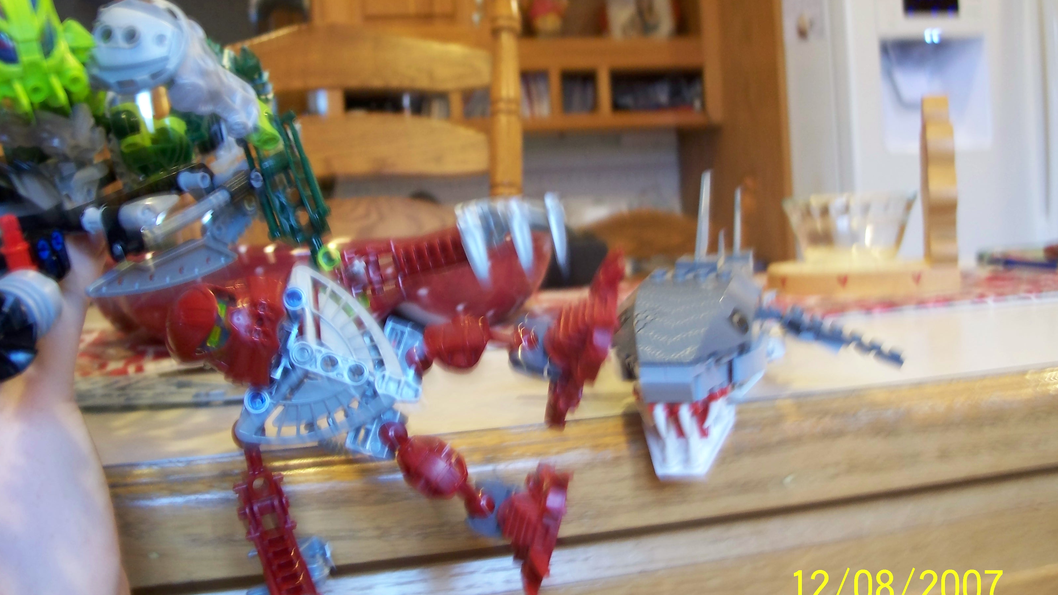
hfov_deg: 49.4
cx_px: 523
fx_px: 1150
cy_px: 285
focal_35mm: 41
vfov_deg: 29.0
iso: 200
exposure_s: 1/8
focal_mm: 7.8
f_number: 2.8
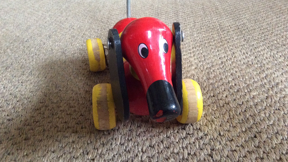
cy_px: 72
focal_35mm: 35
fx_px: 267
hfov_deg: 56.6
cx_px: 144
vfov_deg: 33.7
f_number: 2.4
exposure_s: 1/17
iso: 320
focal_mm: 3.3
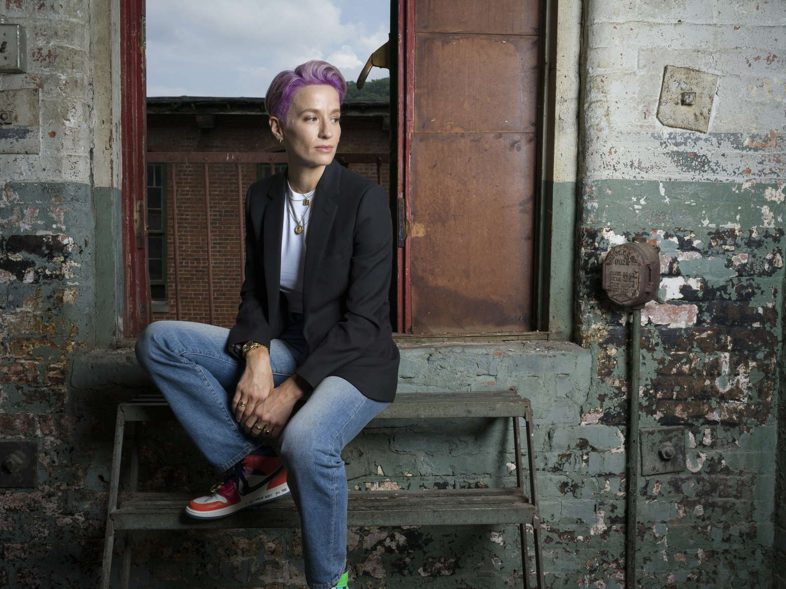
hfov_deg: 52.6
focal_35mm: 35
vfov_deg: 40.7
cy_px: 294
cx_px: 393
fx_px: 794
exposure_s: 1/2000
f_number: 11
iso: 800
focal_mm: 45
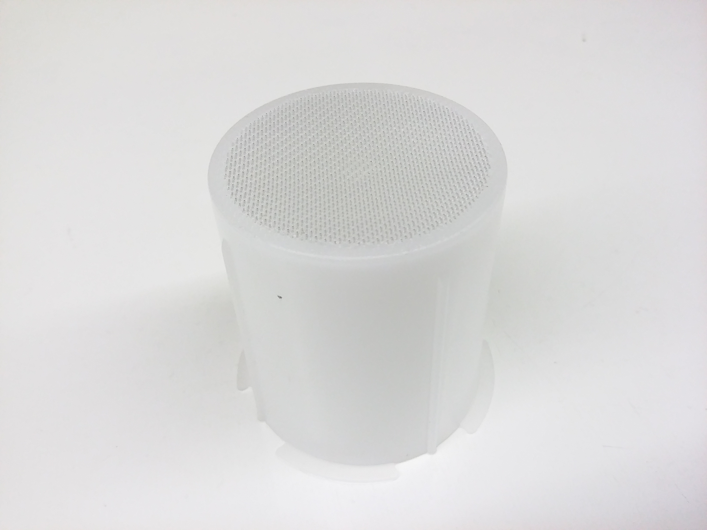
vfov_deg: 44.2
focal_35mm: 32
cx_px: 354
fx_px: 654
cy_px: 265
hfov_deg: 56.8
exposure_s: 1/17
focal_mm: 3.4
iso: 160
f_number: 2.4
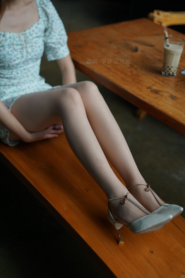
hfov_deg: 27.0
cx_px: 92
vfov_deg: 39.6
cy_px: 139
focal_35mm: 50
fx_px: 385
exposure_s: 1/400
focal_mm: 50
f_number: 1.8
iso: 200
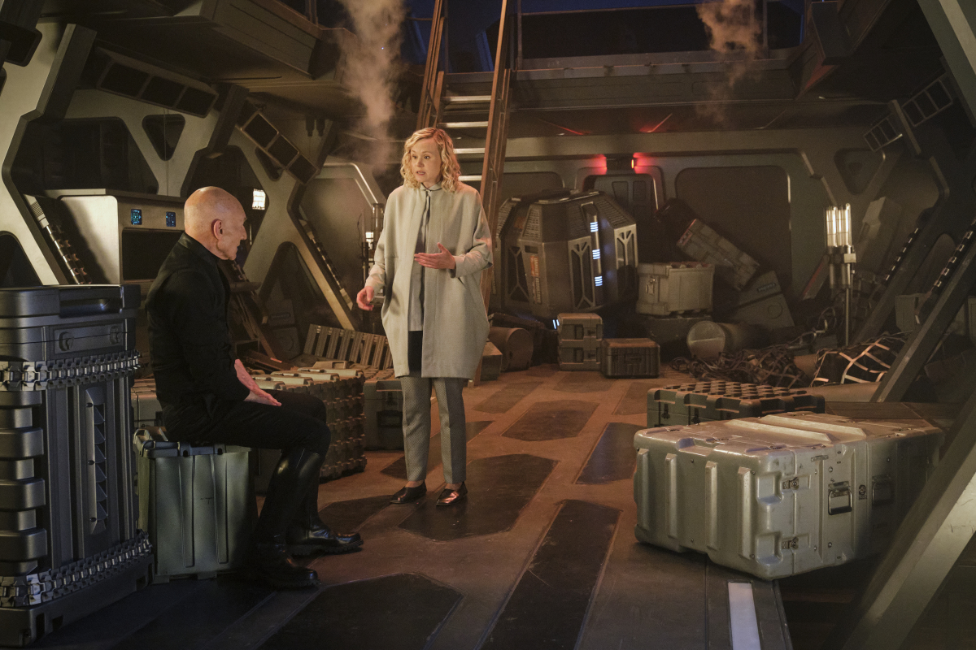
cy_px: 325
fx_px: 1084
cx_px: 488
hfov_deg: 48.5
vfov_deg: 33.4
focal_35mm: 40
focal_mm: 26.6
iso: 6400
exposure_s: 1/125
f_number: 3.6
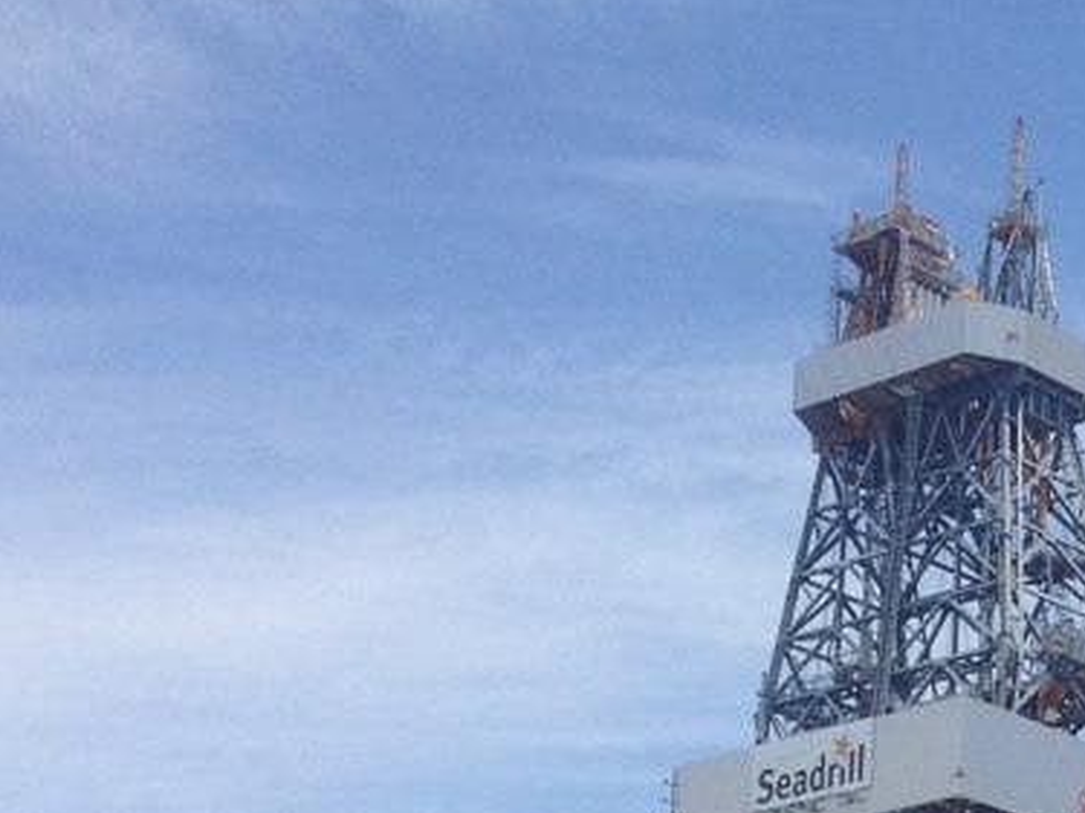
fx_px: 3509
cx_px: 1363
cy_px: 1279
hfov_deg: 16.7
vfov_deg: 12.5
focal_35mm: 112
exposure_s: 1/1905
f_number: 2.4
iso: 50
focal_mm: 4.28
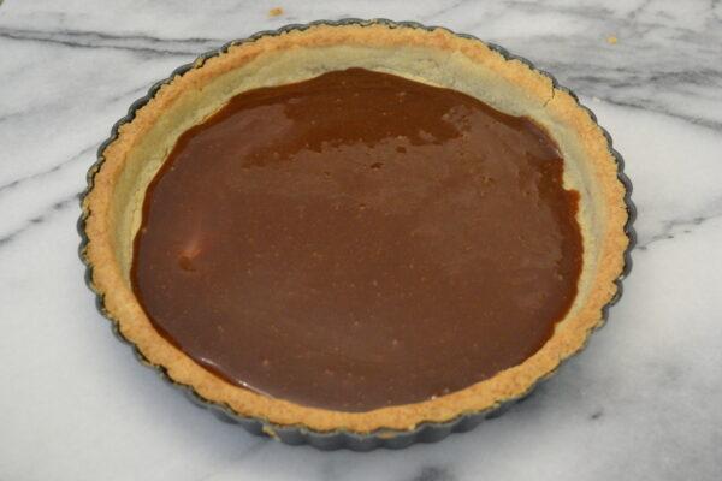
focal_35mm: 51
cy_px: 240
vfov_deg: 26.5
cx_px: 361
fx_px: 1023
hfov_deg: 38.9
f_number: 5
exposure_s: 1/60
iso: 1800
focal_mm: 34
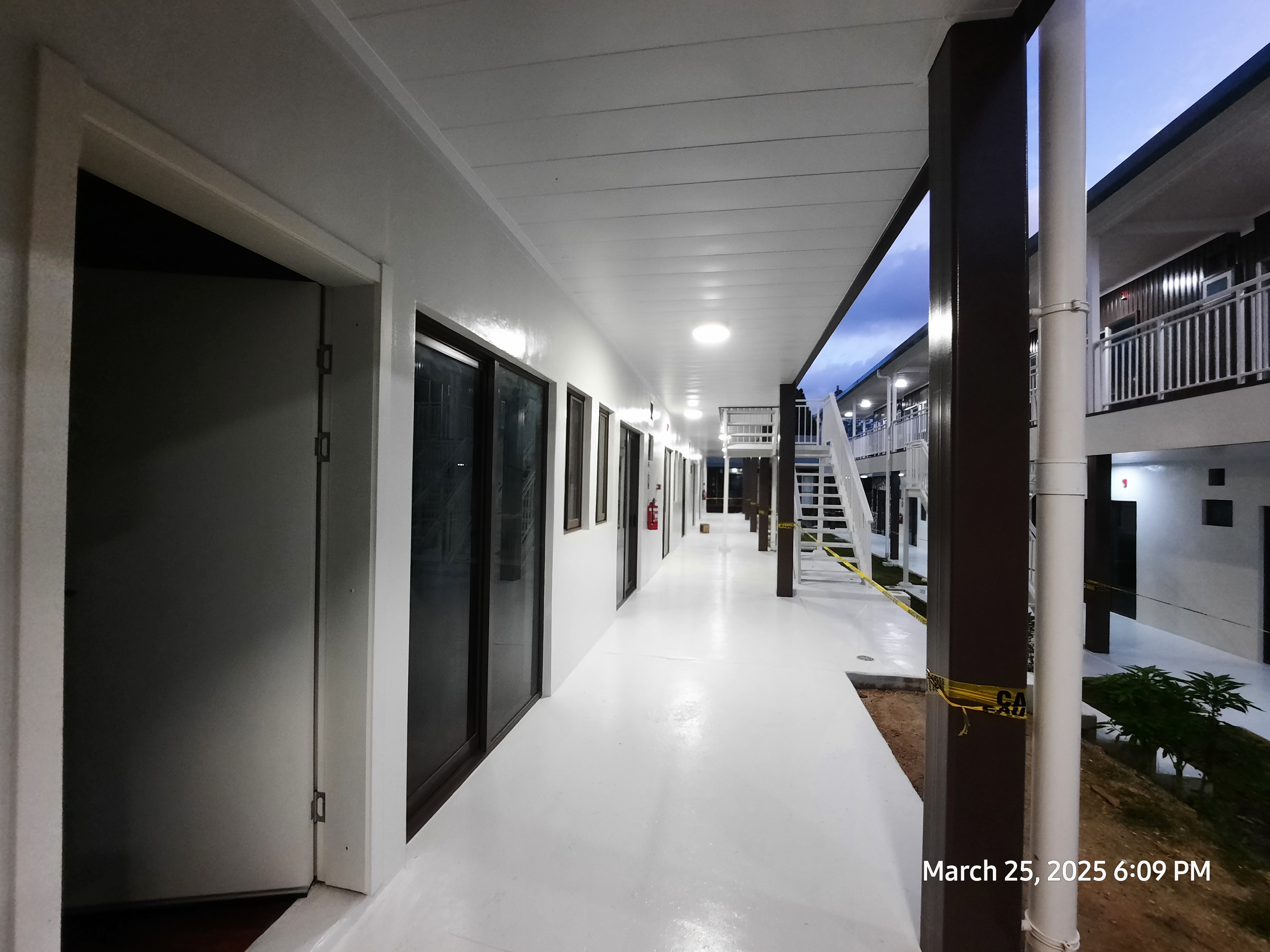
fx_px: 477
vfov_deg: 89.9
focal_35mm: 13
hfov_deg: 106.2
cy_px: 476
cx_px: 635
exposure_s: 1/24
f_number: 2.2
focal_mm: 1.74
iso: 320
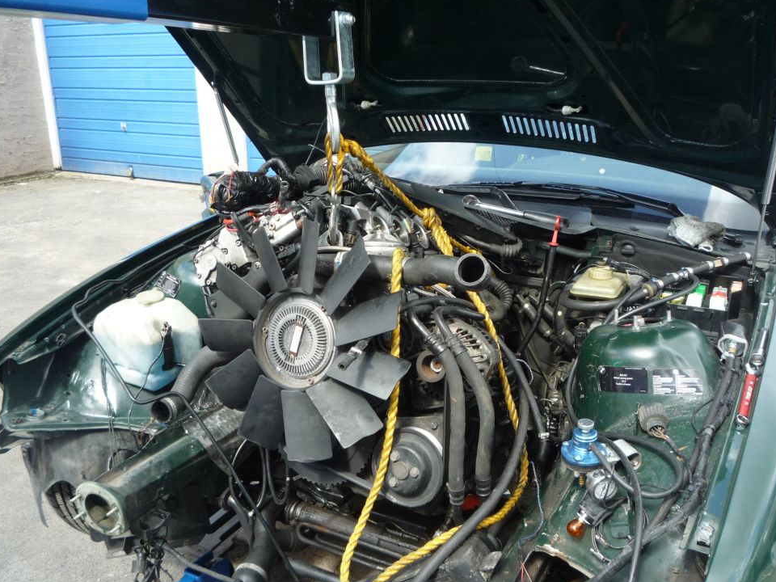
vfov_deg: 44.1
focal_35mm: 32
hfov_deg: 56.8
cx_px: 392
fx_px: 717
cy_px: 306
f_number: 3.5
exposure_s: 1/100
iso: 100
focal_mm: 5.2
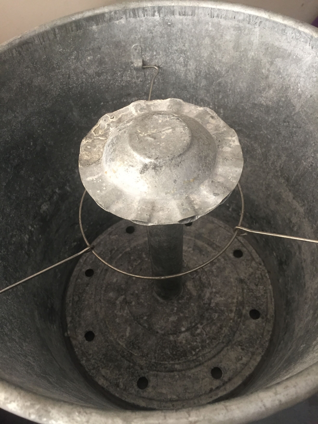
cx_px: 159
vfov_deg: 61.7
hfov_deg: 48.2
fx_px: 355
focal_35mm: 29
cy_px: 212
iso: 160
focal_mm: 4.15
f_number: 2.2
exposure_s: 1/33
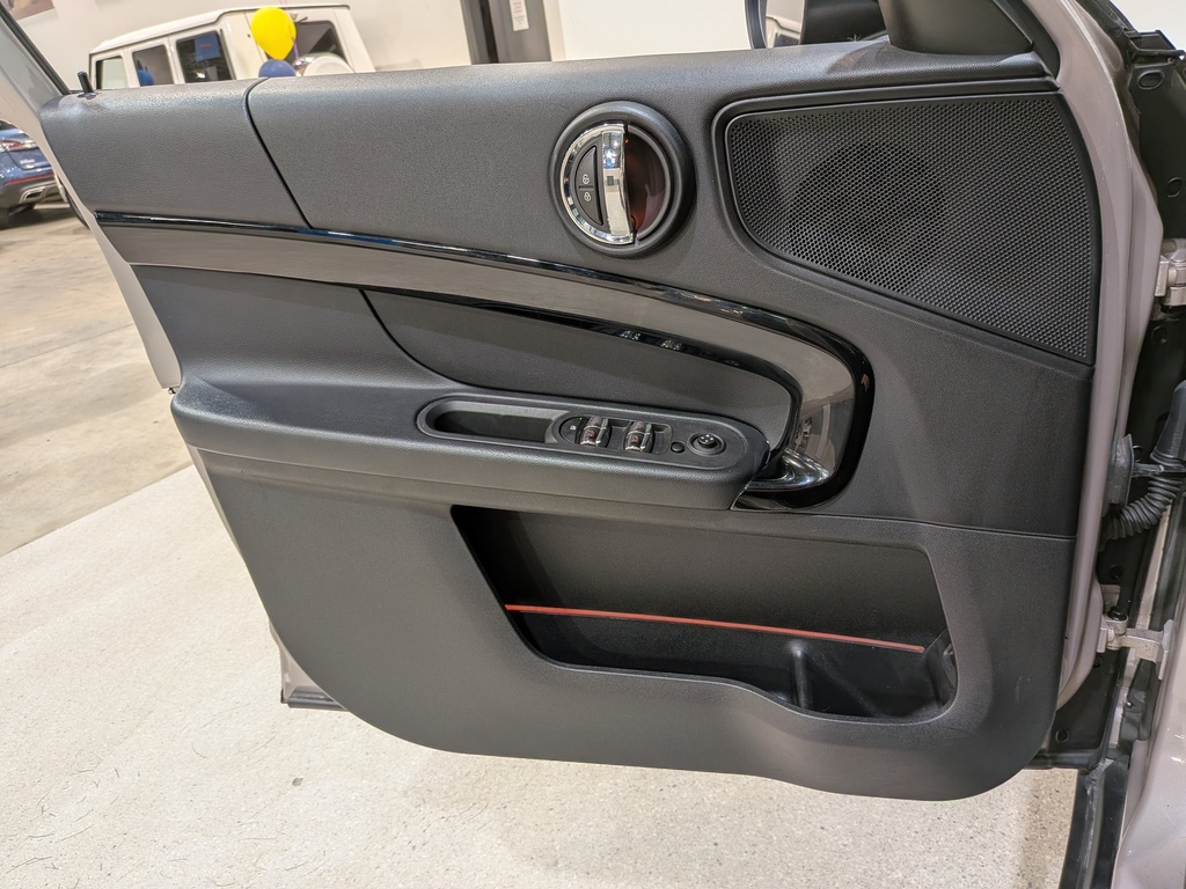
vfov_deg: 56.8
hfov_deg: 71.6
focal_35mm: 24
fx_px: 822
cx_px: 593
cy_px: 444
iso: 45
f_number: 1.7
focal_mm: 4.53
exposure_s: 1/40
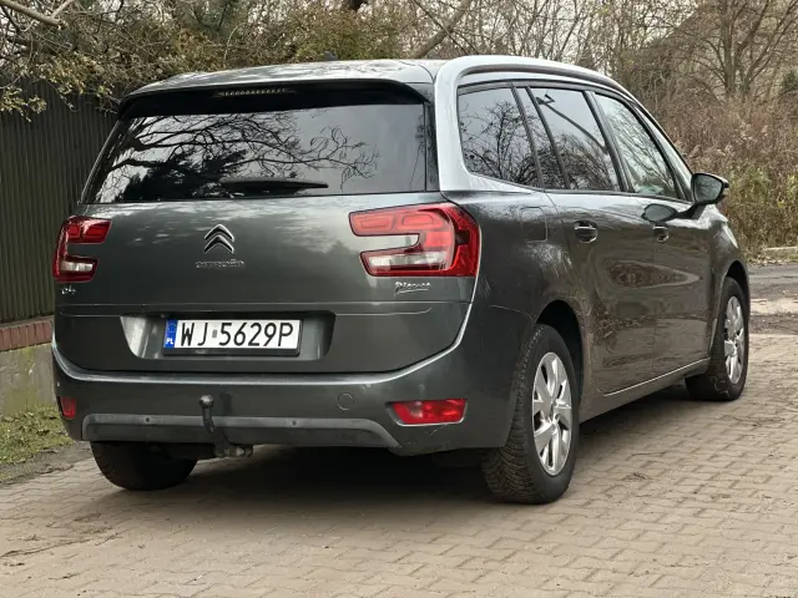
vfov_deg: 19.1
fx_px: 1775
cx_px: 399
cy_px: 299
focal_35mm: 77
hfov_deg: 25.3
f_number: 2.8
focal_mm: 9
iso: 250
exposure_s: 1/76
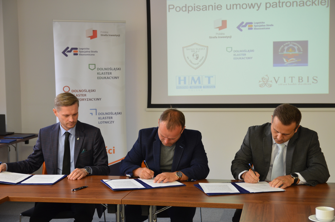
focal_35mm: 60
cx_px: 168
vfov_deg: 22.5
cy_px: 111
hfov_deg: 33.5
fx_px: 557
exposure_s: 1/60
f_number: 4
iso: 640
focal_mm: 40
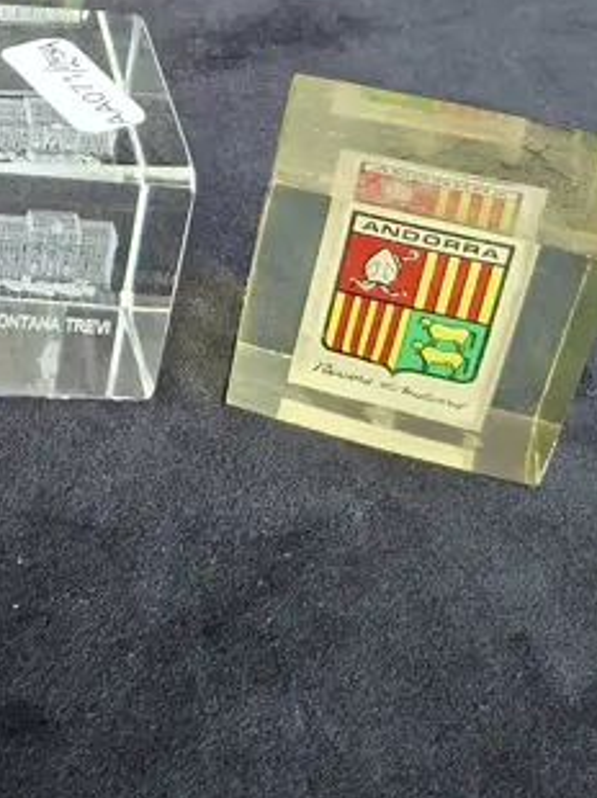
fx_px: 1750
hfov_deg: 17.0
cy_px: -75
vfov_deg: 24.1
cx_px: -360
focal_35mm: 76
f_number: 1.8
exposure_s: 1/50
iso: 160
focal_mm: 5.54
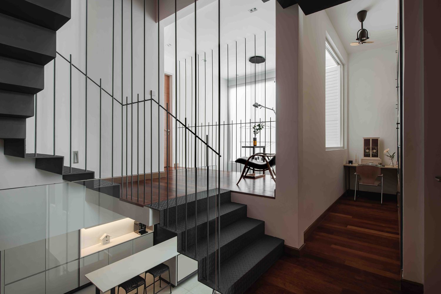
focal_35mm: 16
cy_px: 147
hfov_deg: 96.7
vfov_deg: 73.7
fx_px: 196
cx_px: 220
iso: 100
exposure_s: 1
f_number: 14
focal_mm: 16
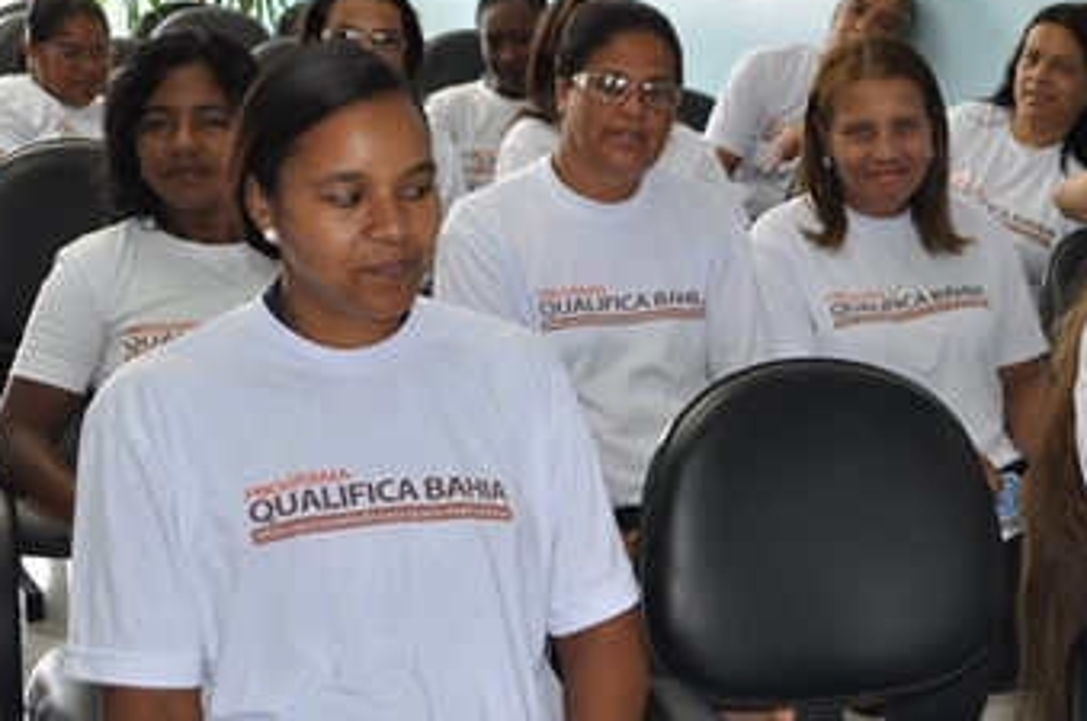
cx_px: 827
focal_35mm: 62
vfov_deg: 21.8
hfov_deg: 31.8
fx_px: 1869
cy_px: 338
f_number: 3.8
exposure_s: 1/125
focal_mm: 20
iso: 720
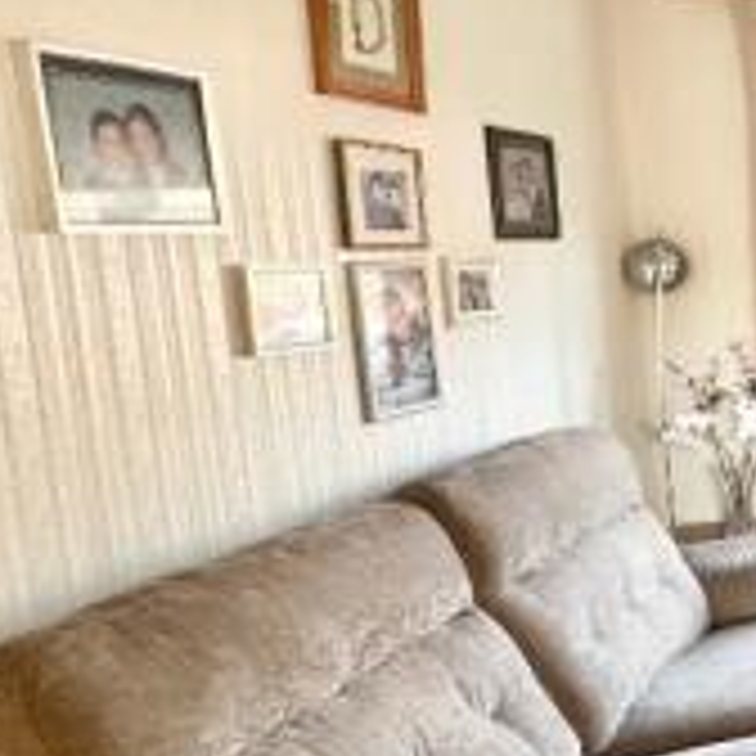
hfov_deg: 24.0
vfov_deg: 39.2
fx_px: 1062
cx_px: 1280
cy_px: 353
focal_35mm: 43
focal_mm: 2.22
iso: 160
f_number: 2.2
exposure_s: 1/99
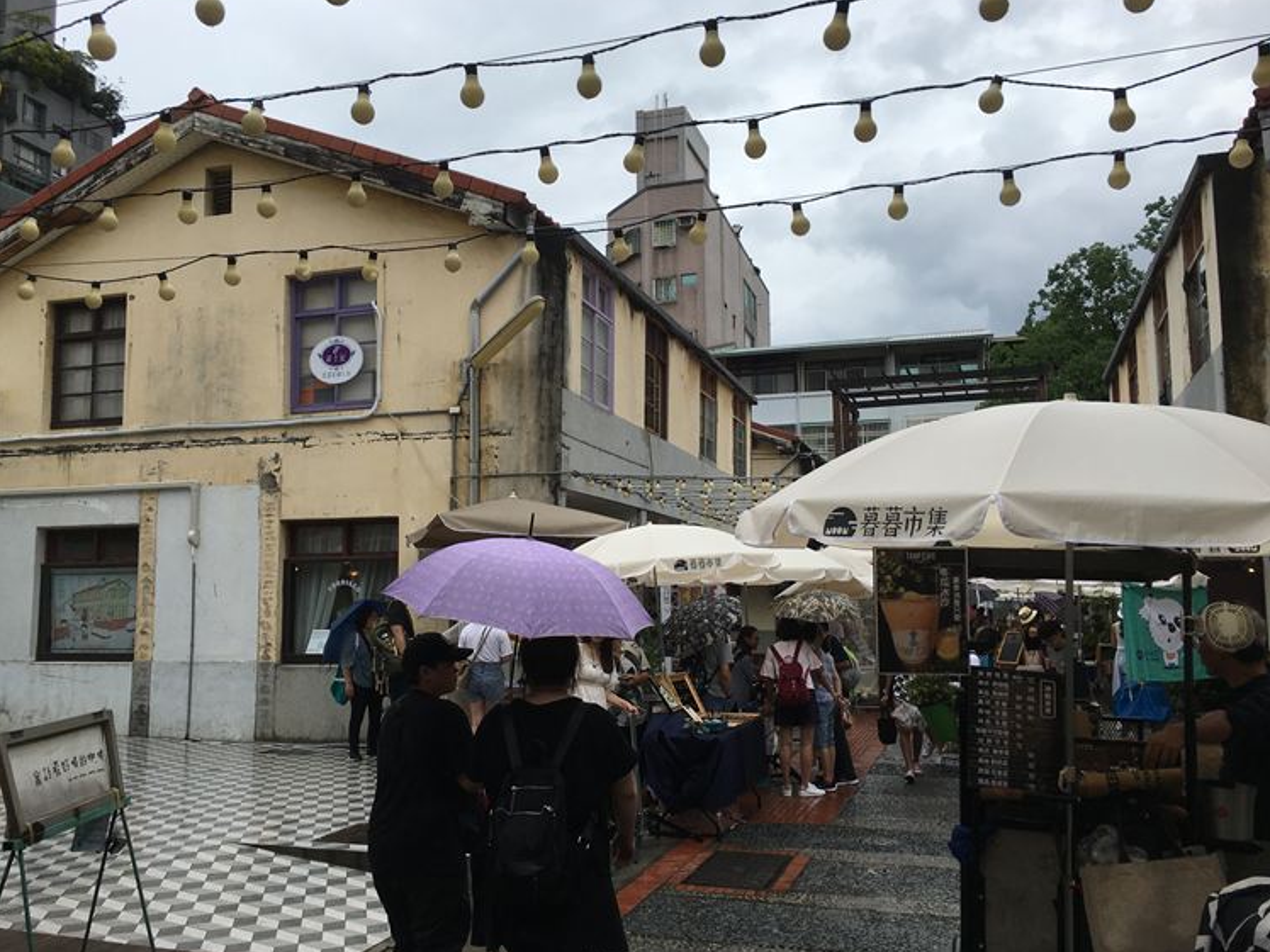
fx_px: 1137
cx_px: 594
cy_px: 490
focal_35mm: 31
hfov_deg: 58.3
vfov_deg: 45.4
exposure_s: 1/1083
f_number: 2.2
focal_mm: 4.15
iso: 25
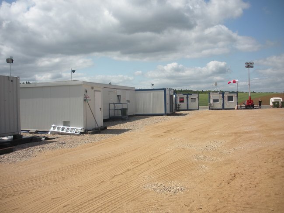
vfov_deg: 40.7
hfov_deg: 52.6
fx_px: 287
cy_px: 106
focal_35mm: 35
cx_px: 142
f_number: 3.5
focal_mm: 6.3
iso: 64
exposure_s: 1/963
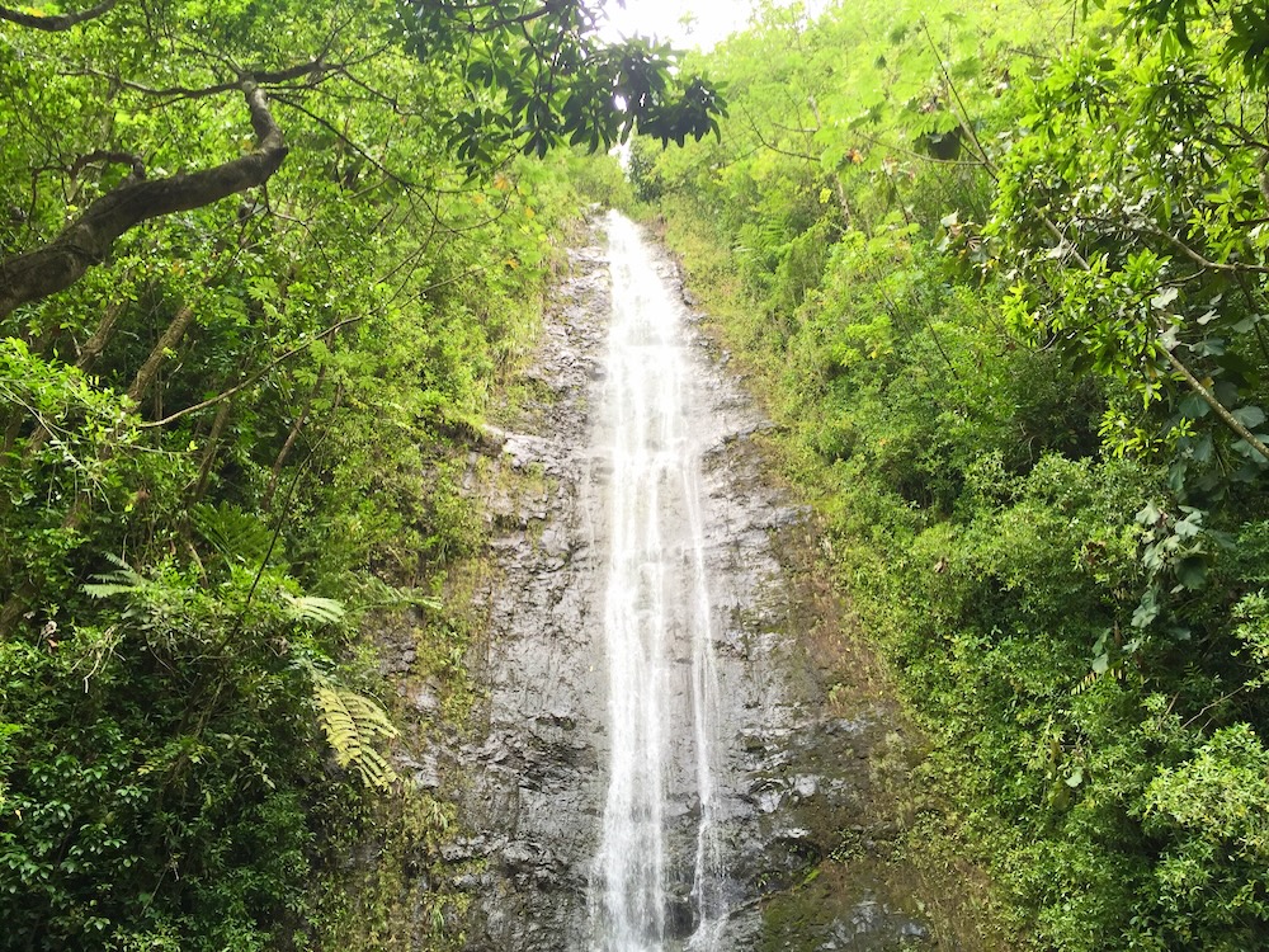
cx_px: 634
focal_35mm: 29
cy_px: 476
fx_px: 1063
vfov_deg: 48.2
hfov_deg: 61.7
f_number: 2.2
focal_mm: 4.15
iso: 32
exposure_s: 1/120
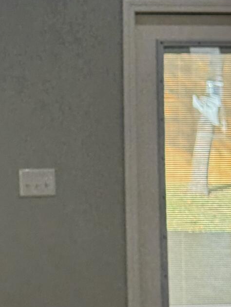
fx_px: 1352
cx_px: -126
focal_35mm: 152
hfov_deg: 9.5
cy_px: -32
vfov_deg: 12.8
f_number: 1.78
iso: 100
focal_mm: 6.76
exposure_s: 1/146
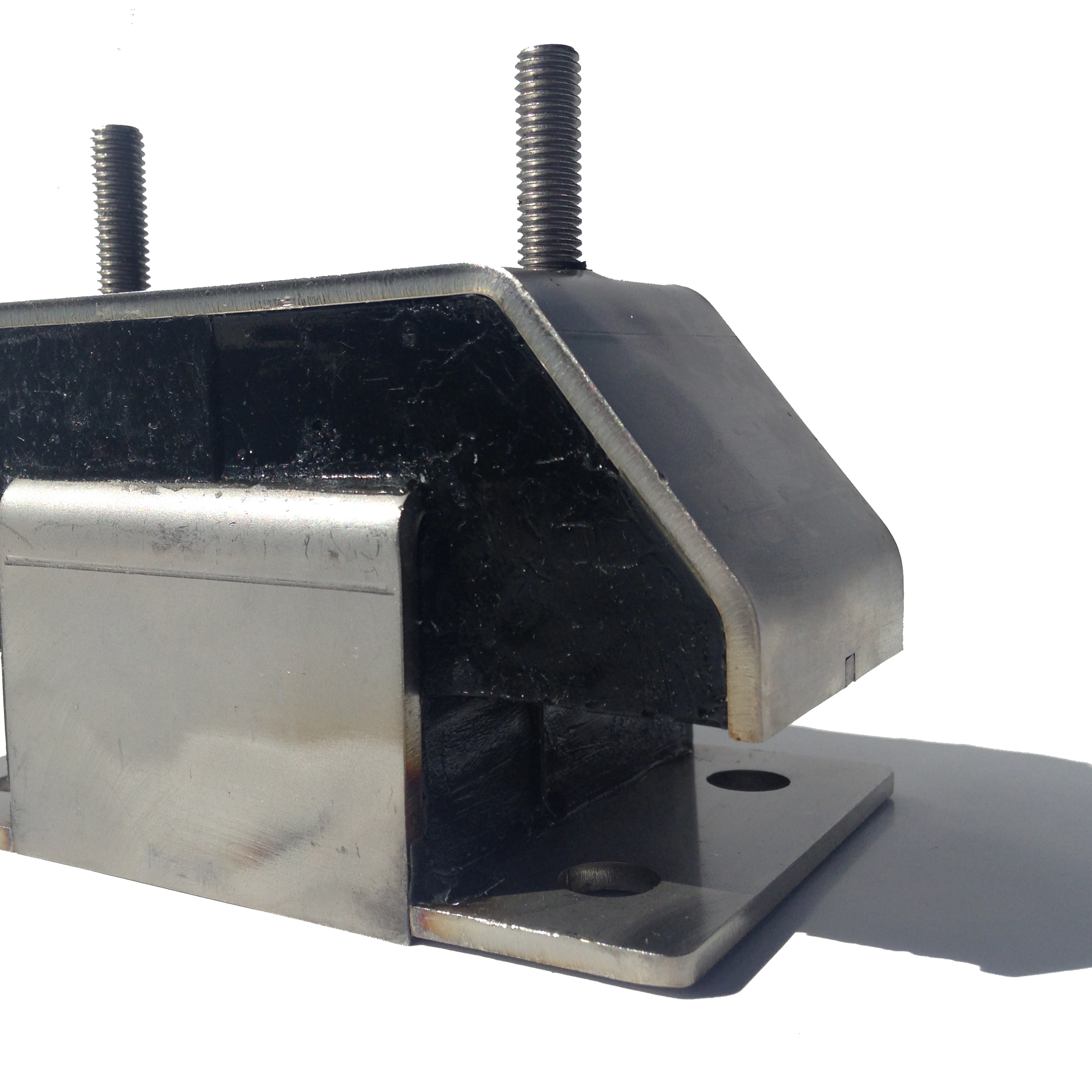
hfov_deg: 42.6
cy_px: 545
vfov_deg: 42.8
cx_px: 427
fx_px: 1392
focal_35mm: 39
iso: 50
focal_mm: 4.12
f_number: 2.4
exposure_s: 1/2584
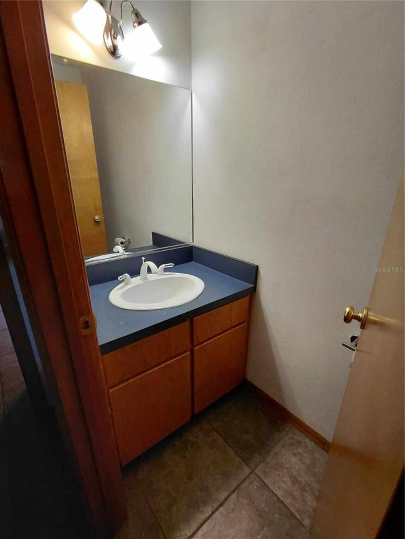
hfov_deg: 78.1
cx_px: 202
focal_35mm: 16
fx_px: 250
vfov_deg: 94.5
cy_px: 270
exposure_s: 1/60
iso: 125
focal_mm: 1.64
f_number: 2.2
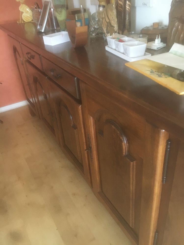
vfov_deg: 61.7
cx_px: 92
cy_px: 122
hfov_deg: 48.2
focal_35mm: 29
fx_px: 206
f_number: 2.2
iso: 200
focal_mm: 4.15
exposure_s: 1/17
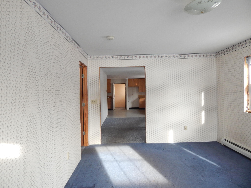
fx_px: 167
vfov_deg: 58.9
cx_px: 126
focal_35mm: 23
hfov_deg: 73.9
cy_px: 94
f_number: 3
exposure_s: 1/30
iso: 220
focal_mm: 4
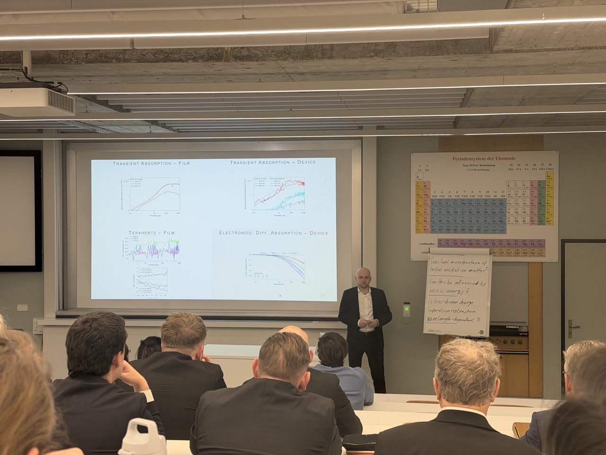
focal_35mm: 48
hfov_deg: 39.7
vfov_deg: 30.3
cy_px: 228
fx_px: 840
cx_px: 303
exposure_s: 1/100
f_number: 1.78
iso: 80
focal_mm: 6.76
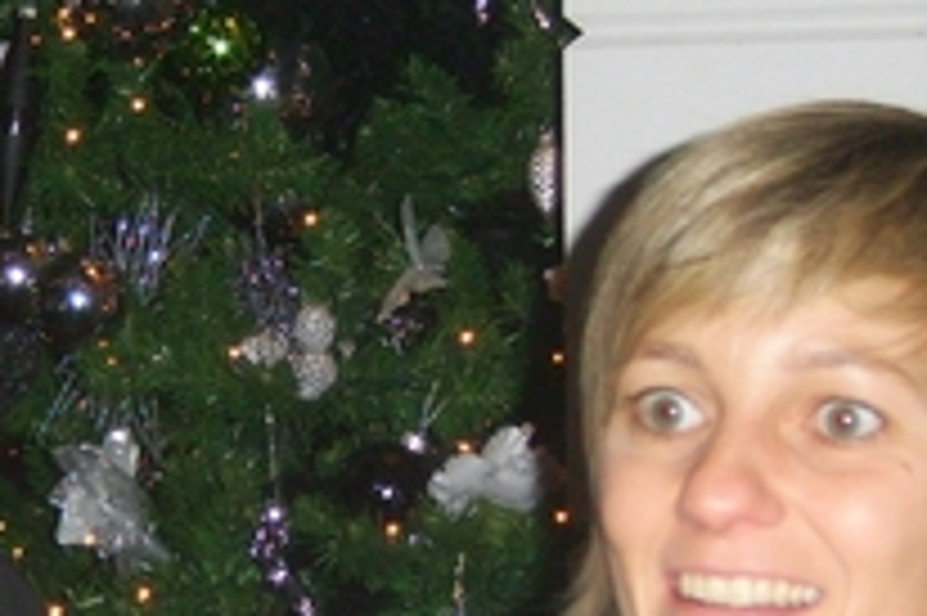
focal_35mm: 212
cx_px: 140
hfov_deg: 9.7
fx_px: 5454
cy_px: 468
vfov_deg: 6.5
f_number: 3.8
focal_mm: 14.5
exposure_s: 1/40
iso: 150
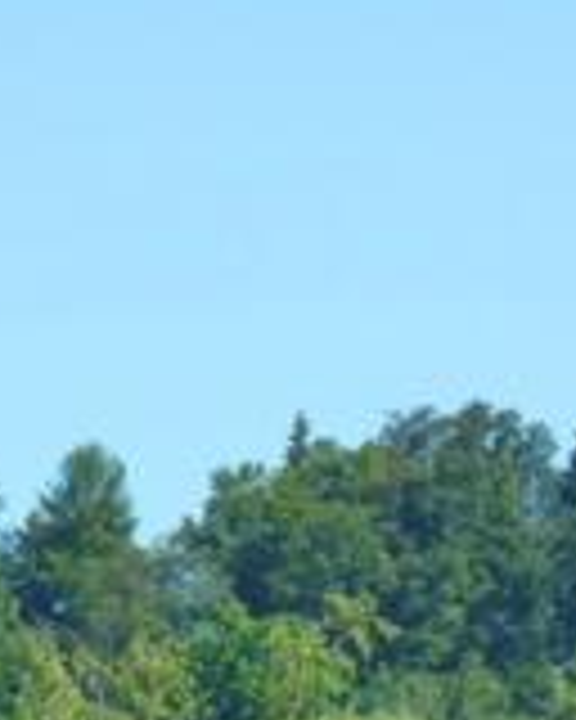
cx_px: 745
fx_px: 13467
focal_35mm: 632
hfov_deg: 2.4
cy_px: 716
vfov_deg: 3.1
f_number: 5.6
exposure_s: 1/400
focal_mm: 31.2
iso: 200
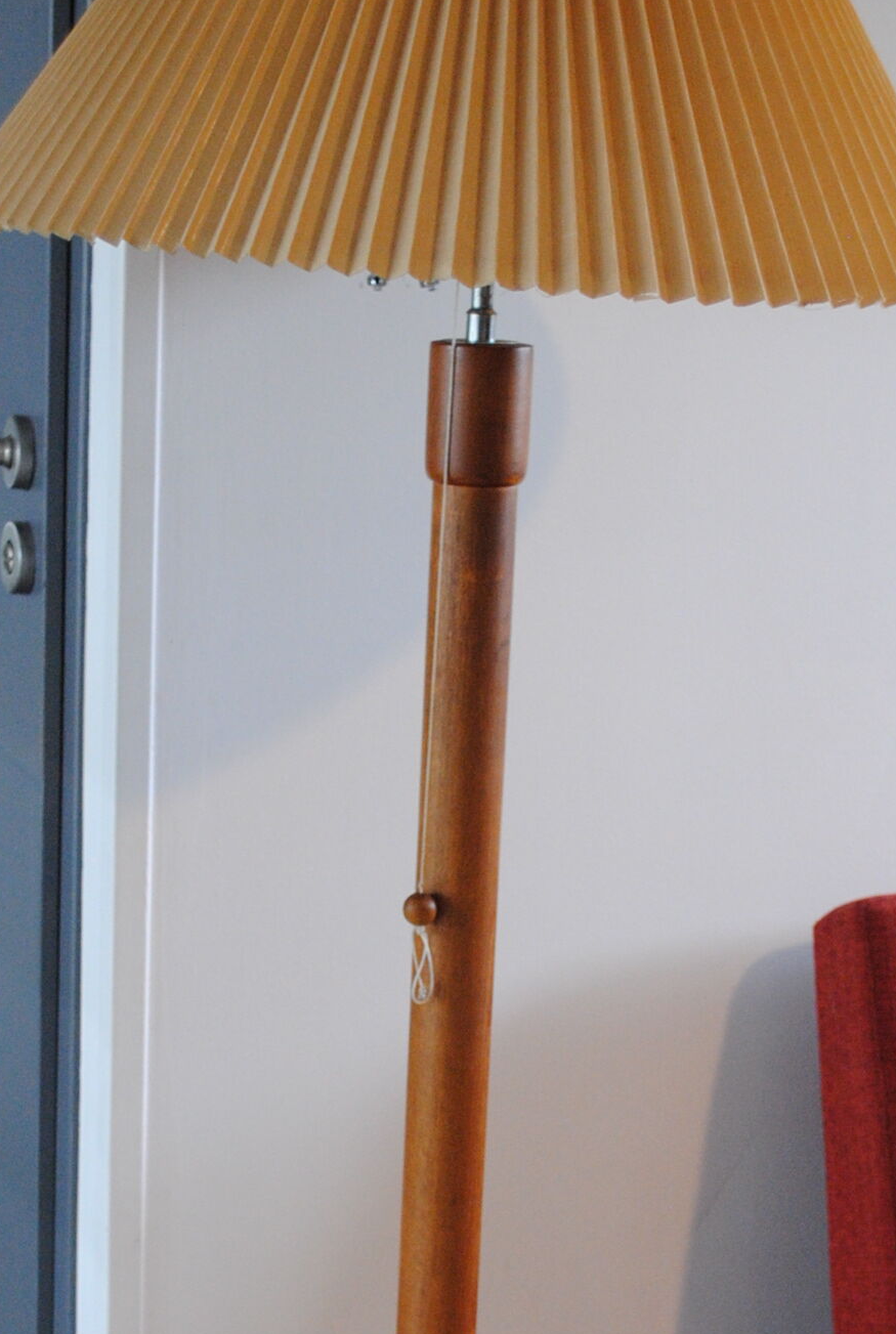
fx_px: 2971
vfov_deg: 24.9
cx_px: 440
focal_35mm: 80
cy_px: 1052
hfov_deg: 17.1
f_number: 4
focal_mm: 24
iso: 720
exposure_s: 1/30
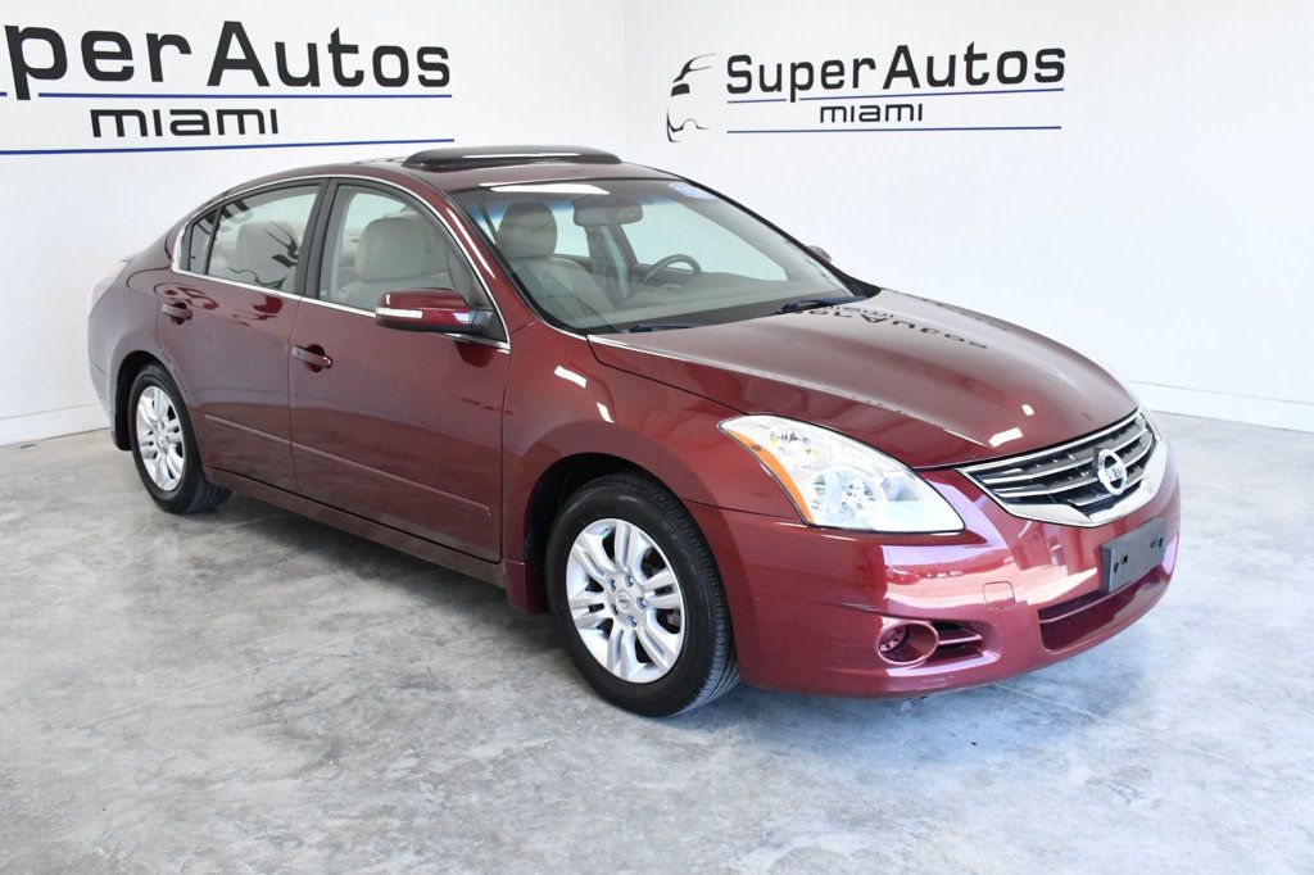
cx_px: 657
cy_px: 438
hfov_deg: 55.8
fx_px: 1241
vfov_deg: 38.9
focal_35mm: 34
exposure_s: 1/320
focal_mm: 23
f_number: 9
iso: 2500
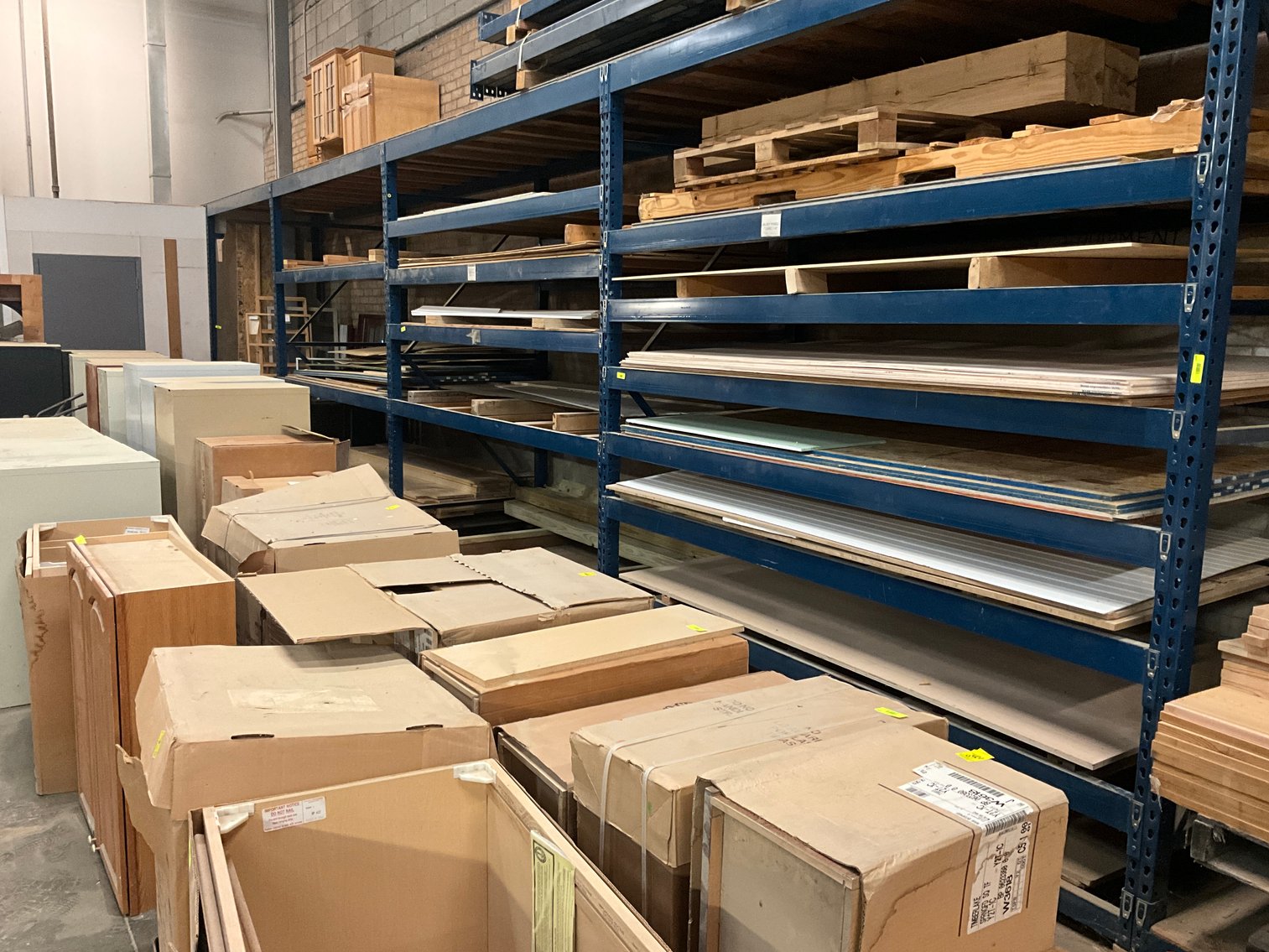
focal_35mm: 29
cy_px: 476
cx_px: 634
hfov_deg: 61.7
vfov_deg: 48.2
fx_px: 1063
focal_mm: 3
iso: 320
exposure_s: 1/40
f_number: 1.8
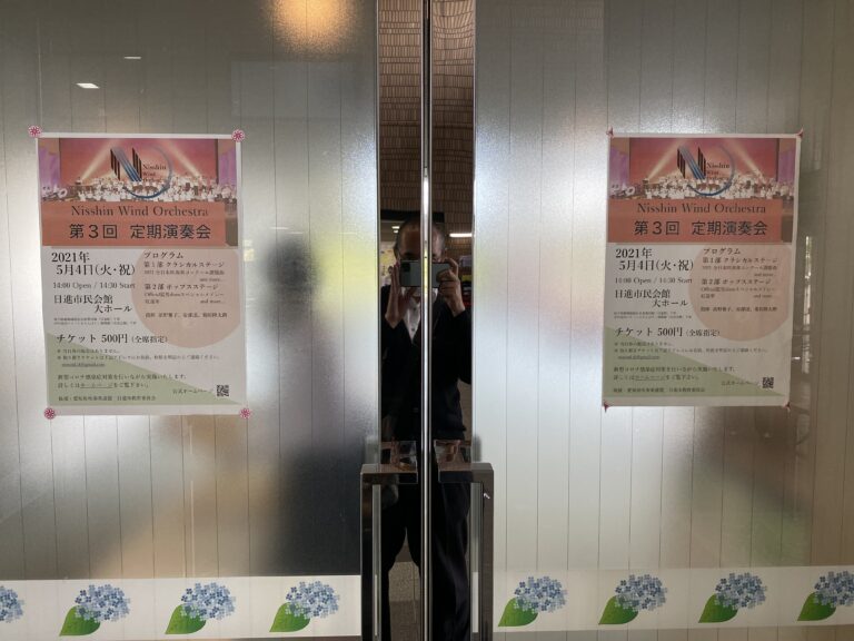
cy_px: 320
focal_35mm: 26
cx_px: 427
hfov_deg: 67.3
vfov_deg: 53.1
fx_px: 641
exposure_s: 1/120
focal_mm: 4.25
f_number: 1.8
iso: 100
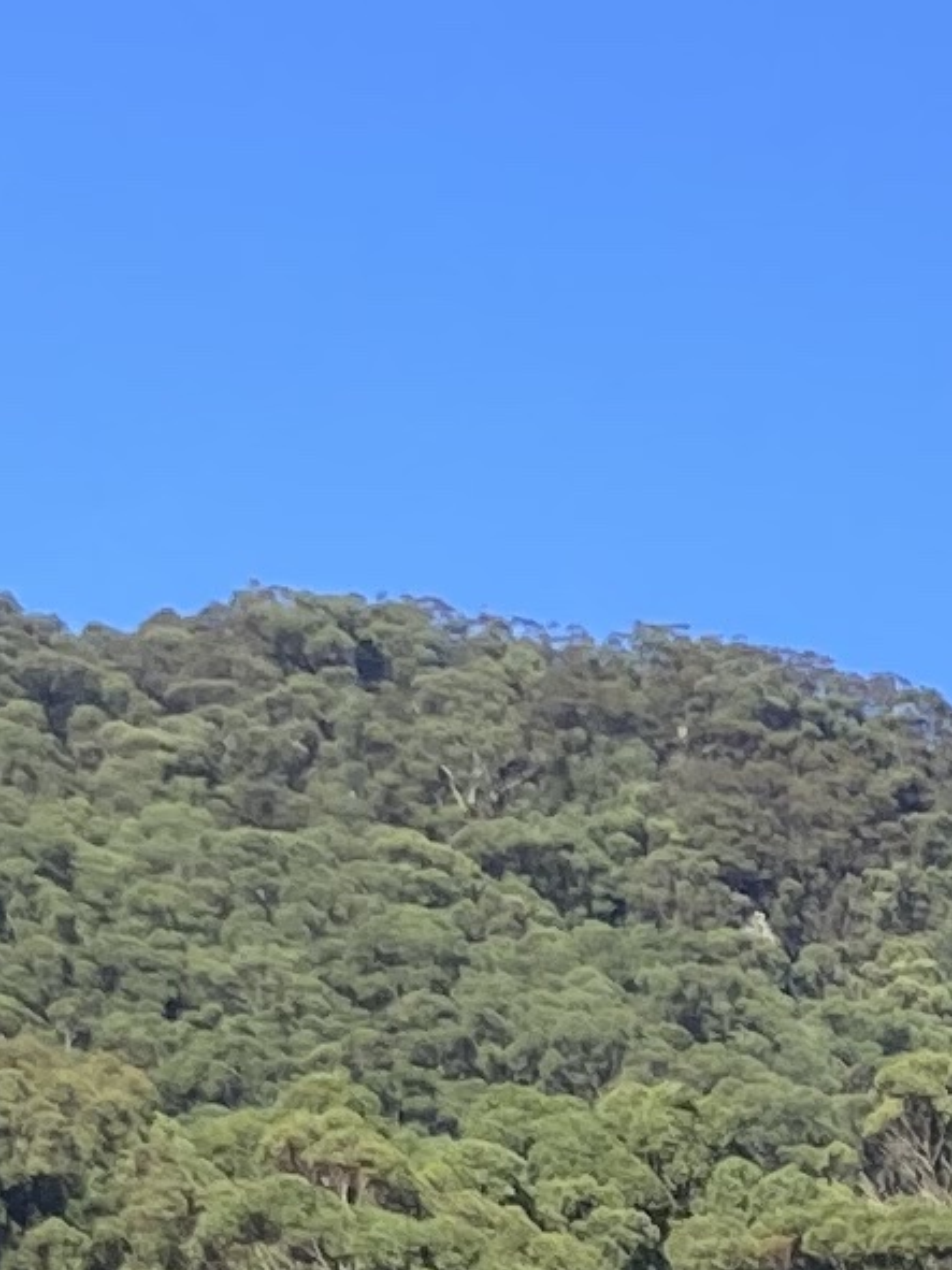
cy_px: 2819
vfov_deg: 9.5
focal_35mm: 191
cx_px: 1519
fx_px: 7006
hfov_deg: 7.6
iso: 20
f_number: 1.8
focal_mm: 3.99
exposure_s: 1/842
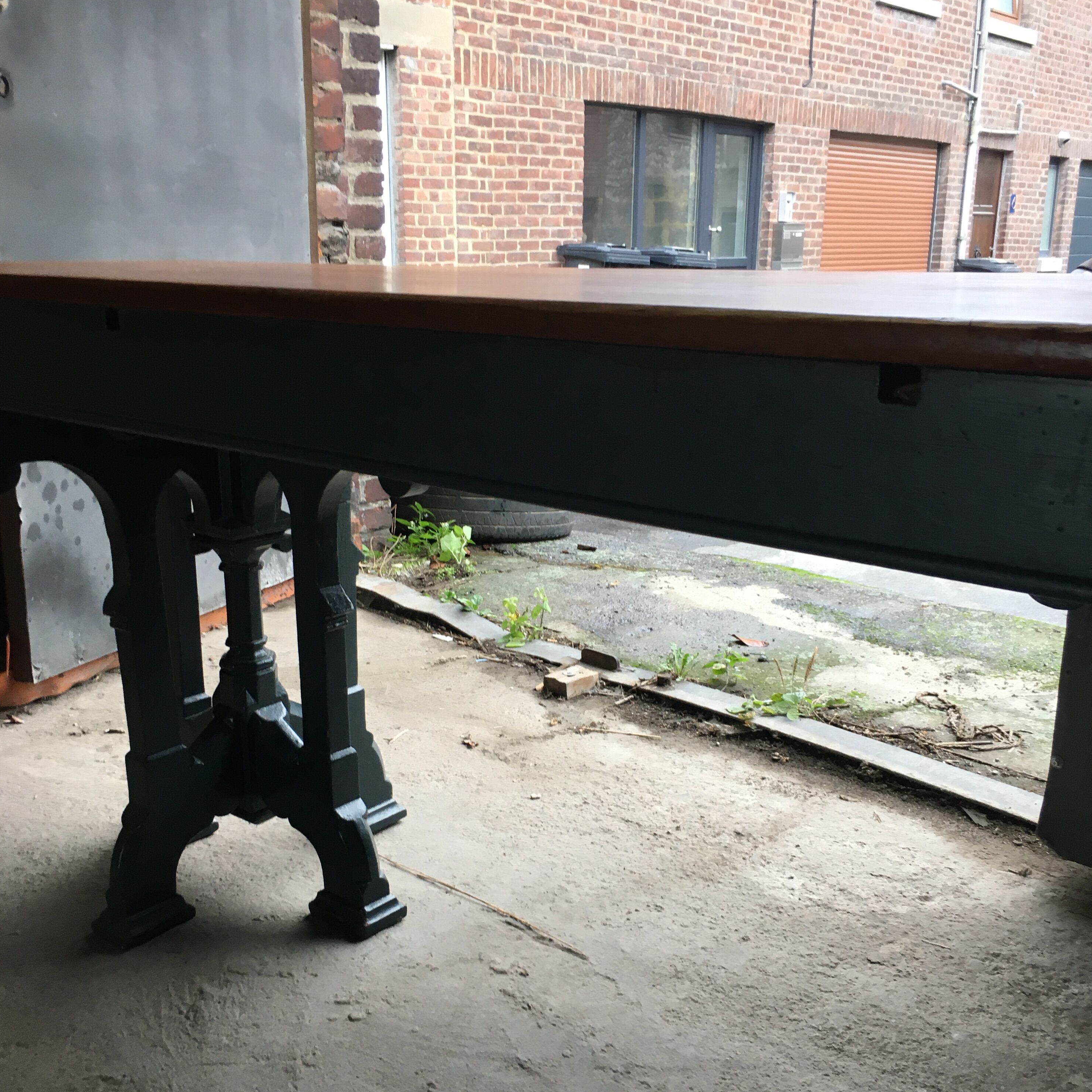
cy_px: 617
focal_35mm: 35
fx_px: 1249
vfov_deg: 47.1
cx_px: 544
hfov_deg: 47.2
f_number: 2.2
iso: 32
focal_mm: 4.15
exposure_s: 1/33
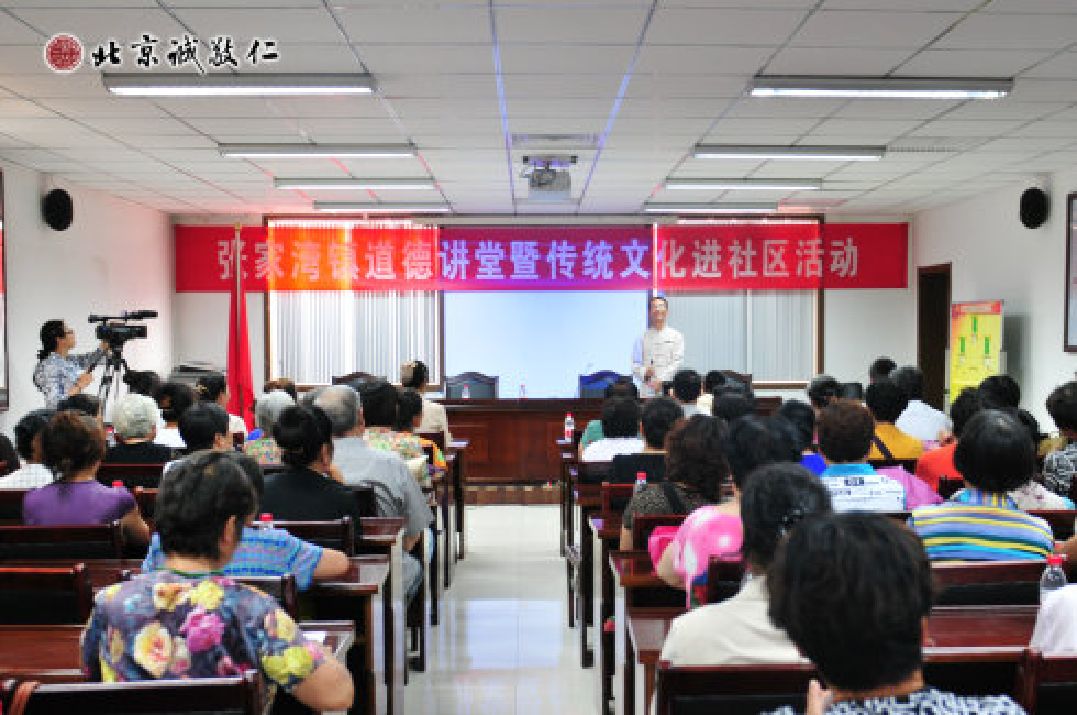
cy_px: 358
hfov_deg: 53.2
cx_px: 538
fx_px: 1075
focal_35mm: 36
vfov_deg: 36.8
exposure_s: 1/30
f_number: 3.2
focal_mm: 24
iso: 500
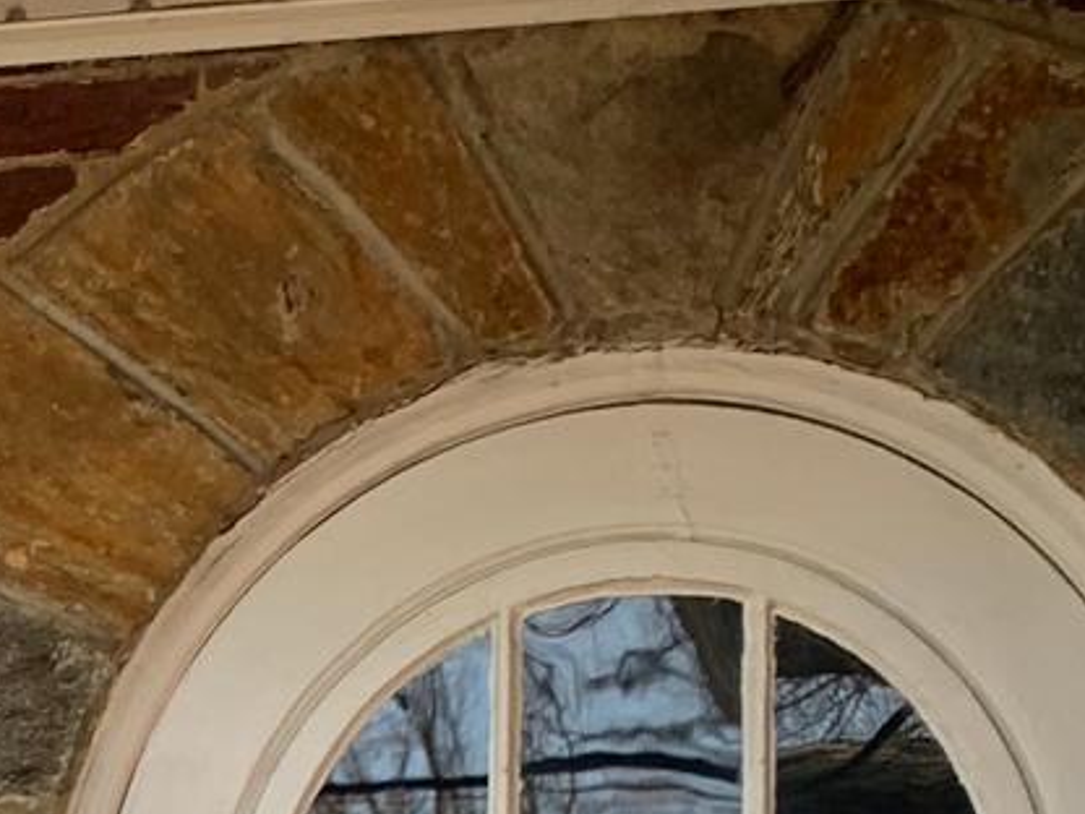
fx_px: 4012
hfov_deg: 14.8
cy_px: 1858
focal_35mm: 128
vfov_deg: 10.3
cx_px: -308
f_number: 1.8
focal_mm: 4.25
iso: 25
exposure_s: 1/122
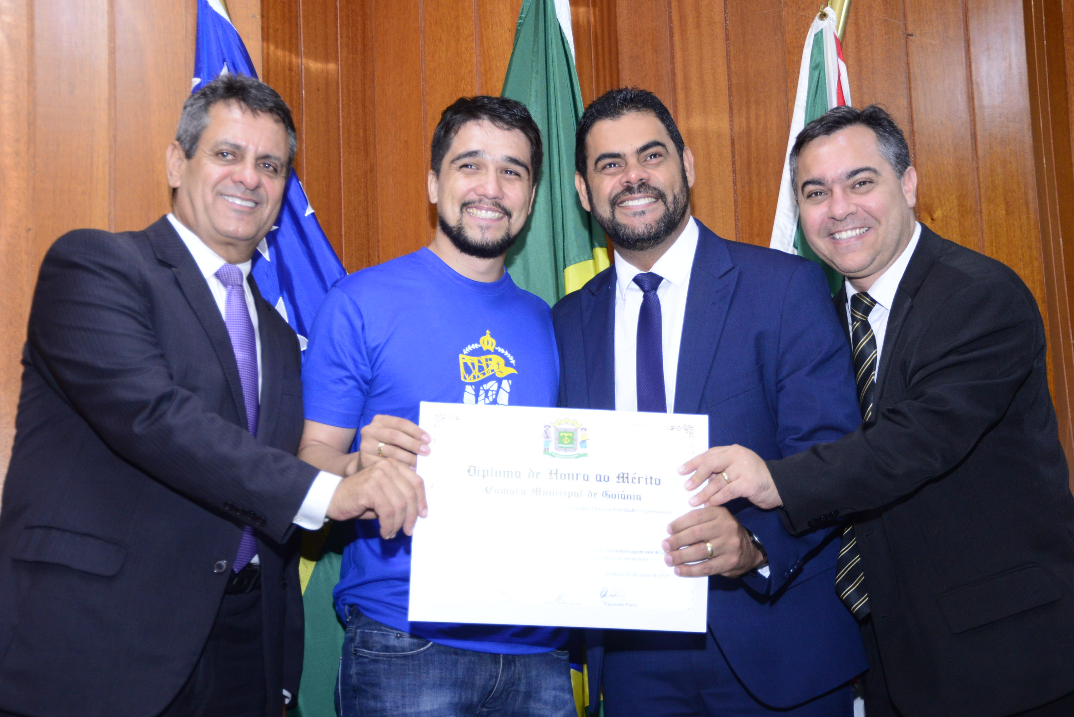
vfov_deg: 23.4
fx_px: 1731
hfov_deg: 34.5
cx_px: 537
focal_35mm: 58
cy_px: 358
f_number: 5
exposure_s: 1/125
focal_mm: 58
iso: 2500
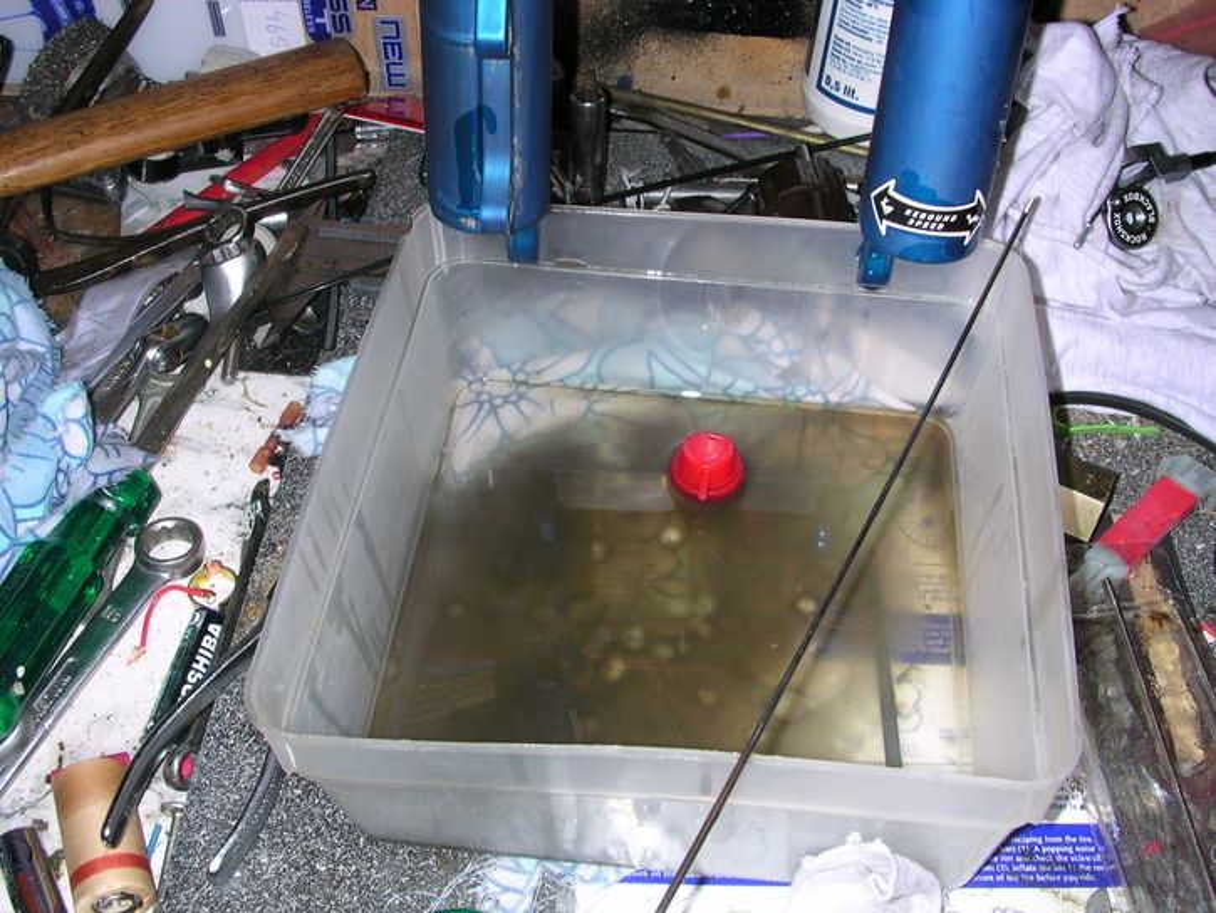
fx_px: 1300
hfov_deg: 50.1
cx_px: 608
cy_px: 456
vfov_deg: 38.7
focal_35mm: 37
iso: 100
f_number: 4.5
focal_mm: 5.6
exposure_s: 1/60
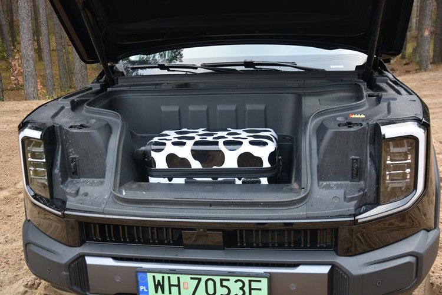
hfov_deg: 49.6
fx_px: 479
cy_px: 148
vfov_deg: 34.2
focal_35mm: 39
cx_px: 221
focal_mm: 26
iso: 400
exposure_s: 1/60
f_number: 4
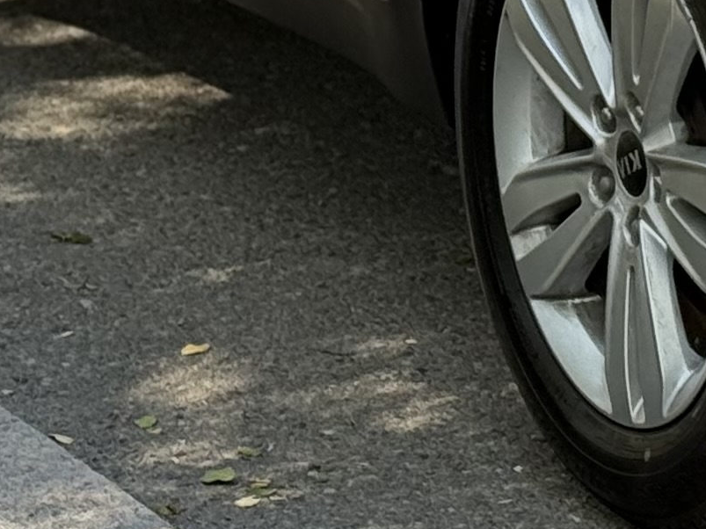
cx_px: 1060
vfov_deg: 6.1
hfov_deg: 8.1
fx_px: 4915
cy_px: -256
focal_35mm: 241
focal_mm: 6.76
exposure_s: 1/400
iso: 100
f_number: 1.78
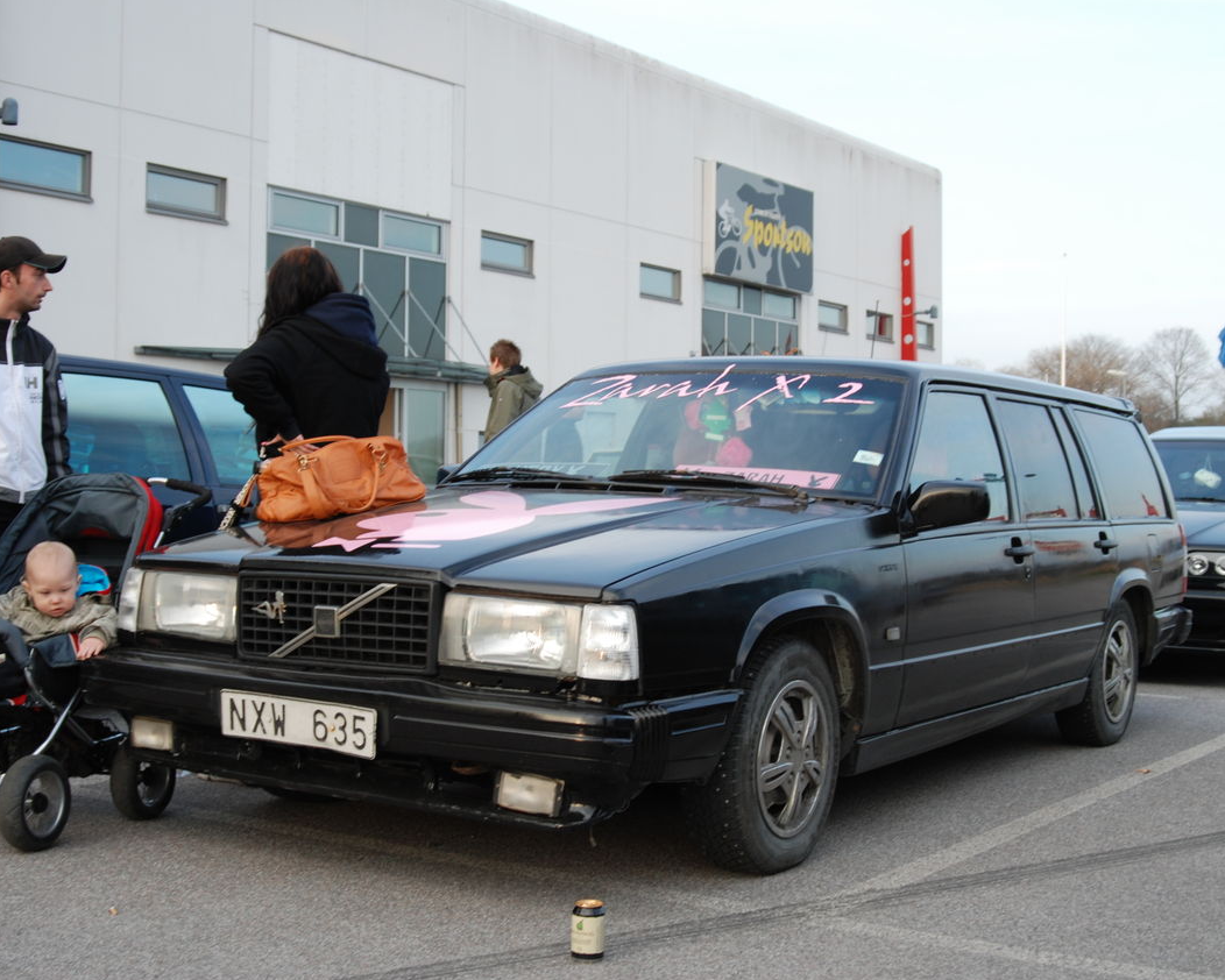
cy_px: 495
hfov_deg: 38.7
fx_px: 1741
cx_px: 667
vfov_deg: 31.5
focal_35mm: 48
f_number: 5.6
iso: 200
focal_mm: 28
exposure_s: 1/125
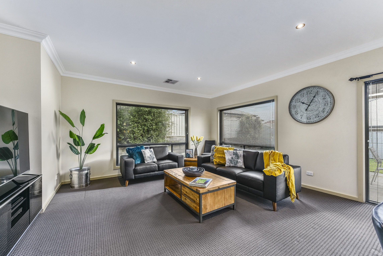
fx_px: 149
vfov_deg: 81.3
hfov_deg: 104.2
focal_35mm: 14
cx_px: 192
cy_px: 128
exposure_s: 1/2.5
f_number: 11
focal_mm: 14
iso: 125
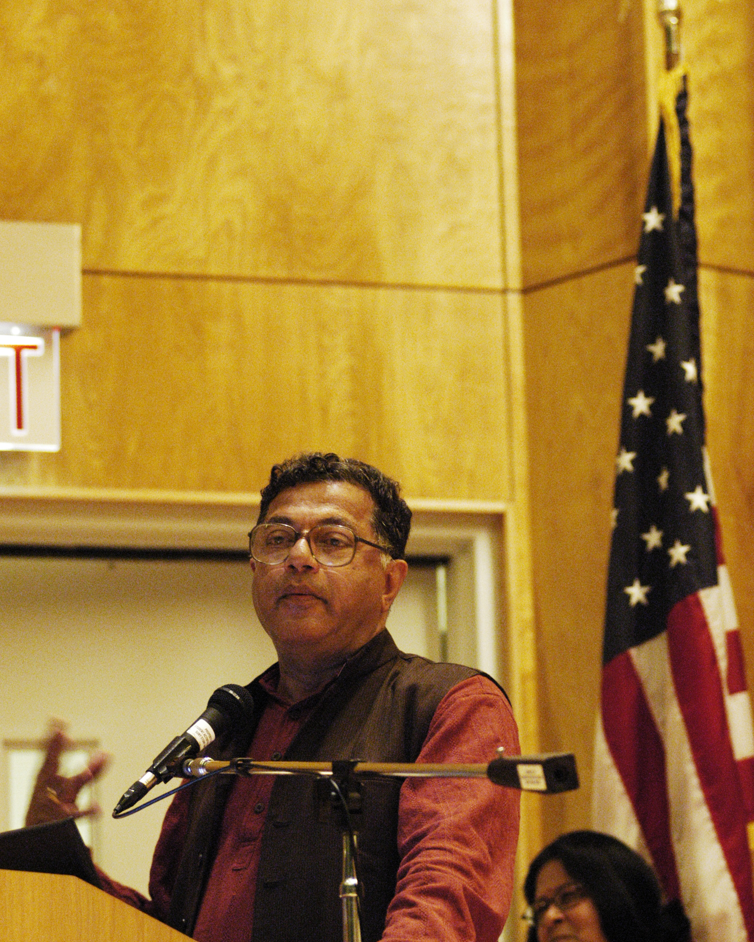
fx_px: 4982
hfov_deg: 8.7
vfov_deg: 10.8
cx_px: 377
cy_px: 490
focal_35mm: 179
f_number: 2.8
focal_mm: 105
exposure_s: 1/60
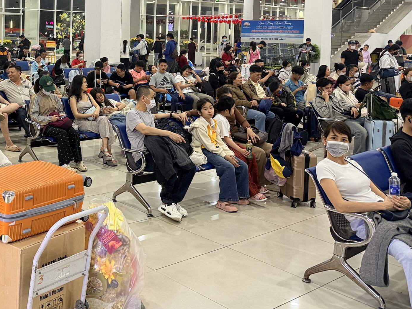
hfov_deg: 40.7
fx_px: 524
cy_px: 50
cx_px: 68
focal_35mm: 44
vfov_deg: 31.8
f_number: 1.78
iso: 200
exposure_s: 1/50
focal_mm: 6.76
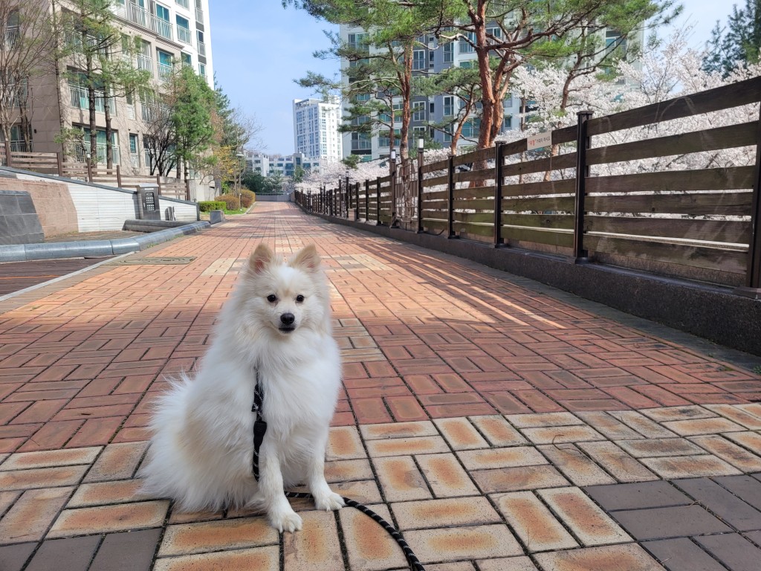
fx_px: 572
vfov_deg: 53.1
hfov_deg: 67.3
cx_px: 380
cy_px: 286
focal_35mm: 26
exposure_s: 1/1546
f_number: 1.8
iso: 40
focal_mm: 5.4
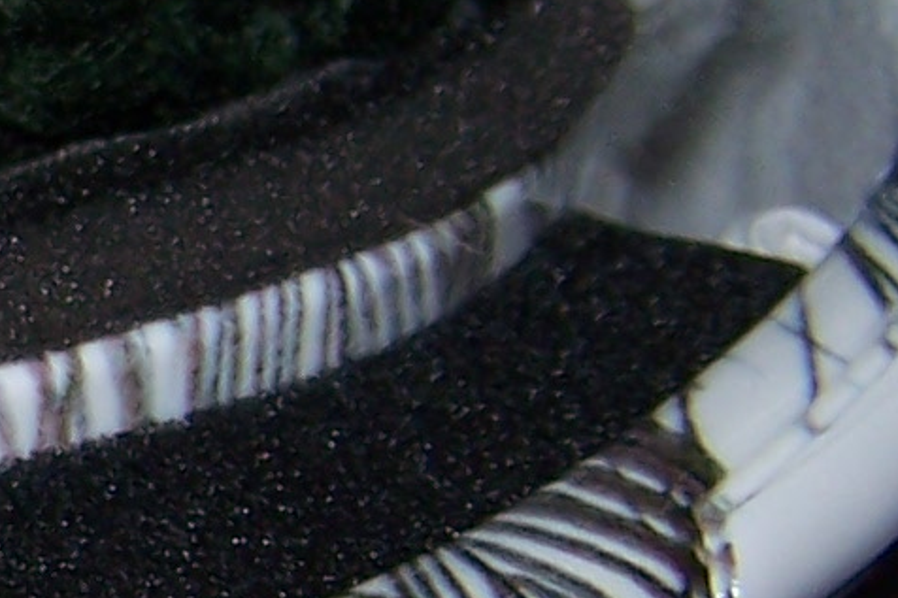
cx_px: -868
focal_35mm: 214
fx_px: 5336
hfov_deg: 9.1
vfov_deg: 6.4
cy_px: 590
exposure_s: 1/60
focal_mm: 6.3
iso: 80
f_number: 2.8
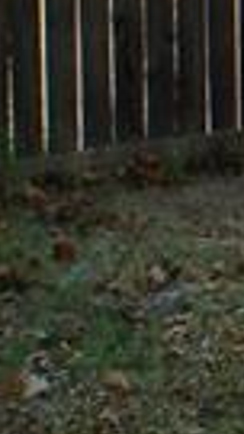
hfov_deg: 4.7
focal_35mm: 226
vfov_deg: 9.3
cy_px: -169
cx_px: 1072
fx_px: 2597
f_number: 11
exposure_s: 1/80
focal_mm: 19
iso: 400
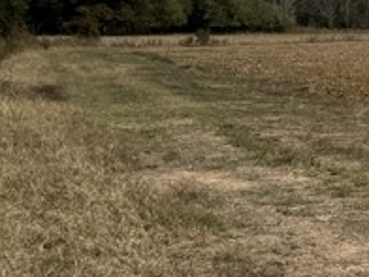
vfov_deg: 9.4
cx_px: 697
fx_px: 1674
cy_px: 4
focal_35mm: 157
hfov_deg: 11.5
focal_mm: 6.76
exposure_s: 1/7092
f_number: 1.78
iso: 80
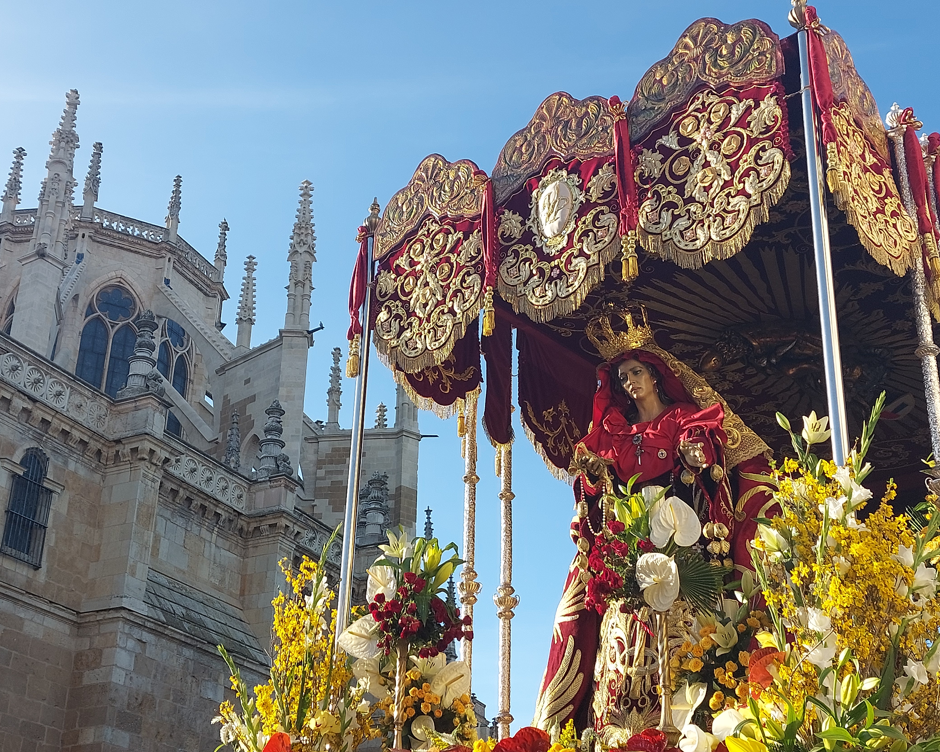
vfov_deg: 53.2
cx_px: 438
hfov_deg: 64.0
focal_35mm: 27
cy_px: 365
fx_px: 751
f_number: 1.8
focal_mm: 5.23
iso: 25
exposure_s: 1/408
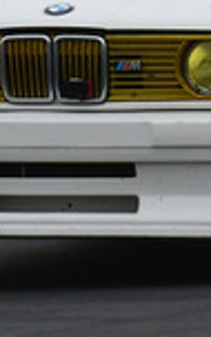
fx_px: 33224
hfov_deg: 0.4
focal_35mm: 3611
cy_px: -188
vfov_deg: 0.6
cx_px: 293
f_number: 9
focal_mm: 450
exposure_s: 1/640
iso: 1000
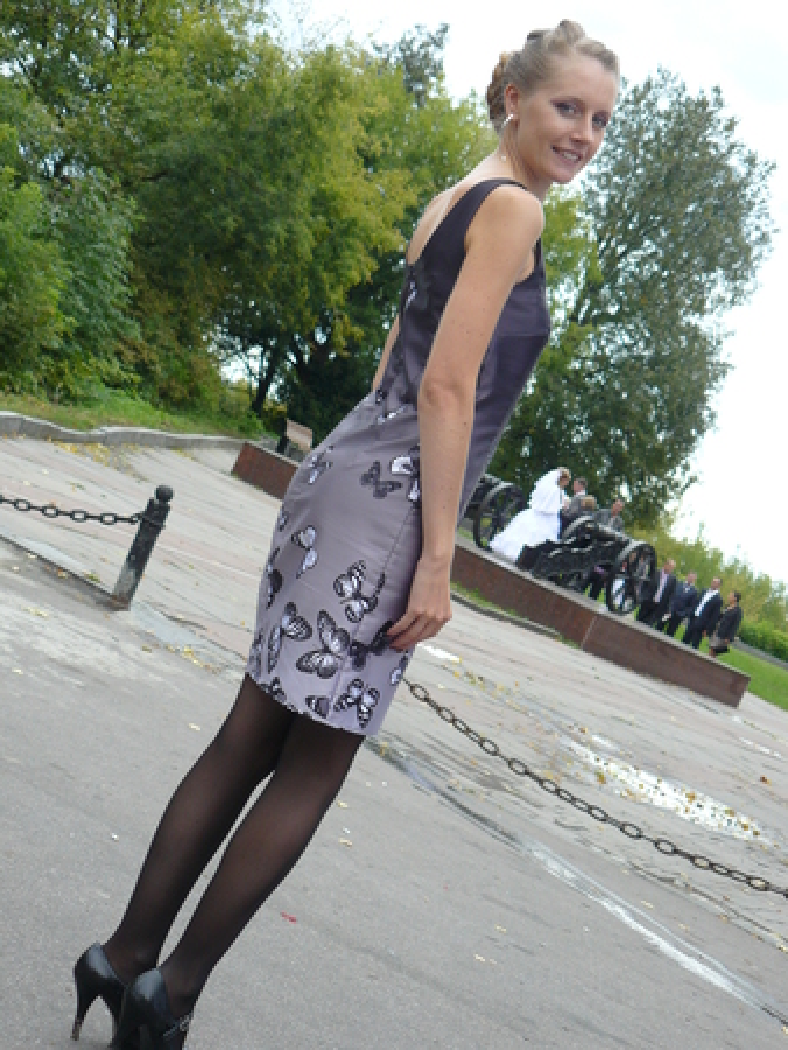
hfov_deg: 24.4
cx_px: 394
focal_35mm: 60
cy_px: 525
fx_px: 1819
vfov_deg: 32.2
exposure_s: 1/200
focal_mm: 10.1
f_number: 3.2
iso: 100
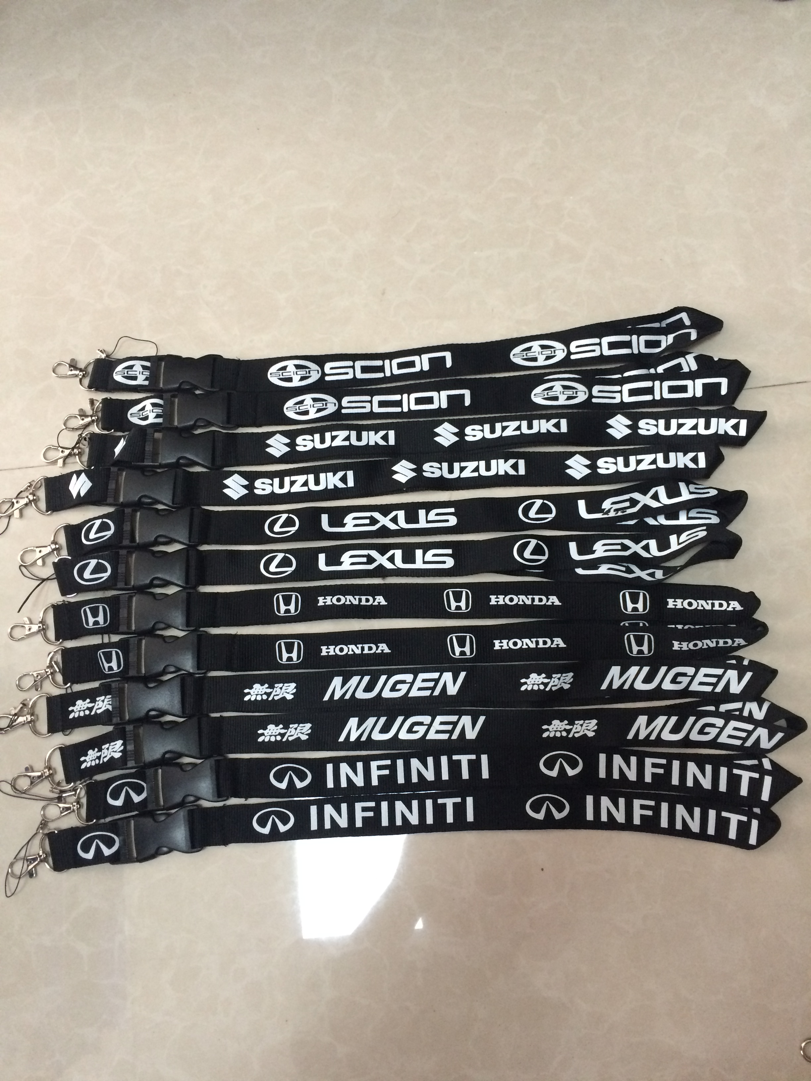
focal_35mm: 29
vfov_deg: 61.7
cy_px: 540
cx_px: 406
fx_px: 906
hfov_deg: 48.2
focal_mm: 4.15
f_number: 2.2
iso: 250
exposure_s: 1/33
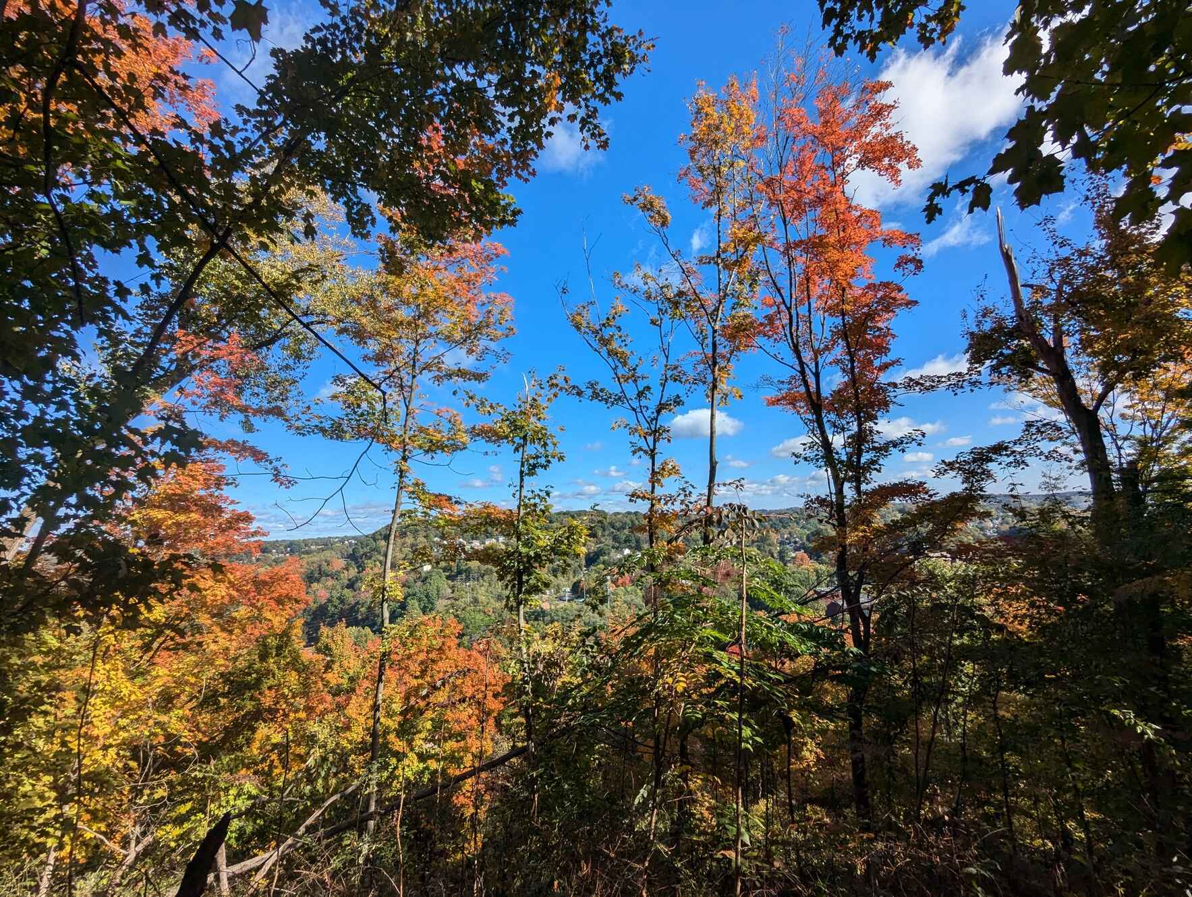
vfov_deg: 78.2
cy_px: 448
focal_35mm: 16
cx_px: 596
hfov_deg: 94.4
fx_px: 552
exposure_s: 1/1565
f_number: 2.2
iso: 53
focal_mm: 2.35
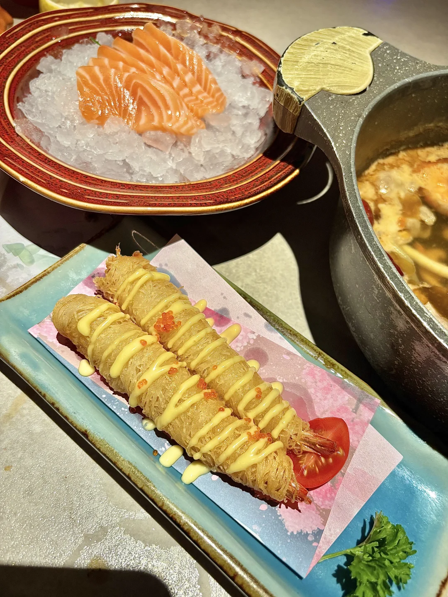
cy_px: 298
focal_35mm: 26
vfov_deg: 67.3
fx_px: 449
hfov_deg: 53.1
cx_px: 224
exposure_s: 1/113
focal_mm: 5.96
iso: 125
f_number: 1.6
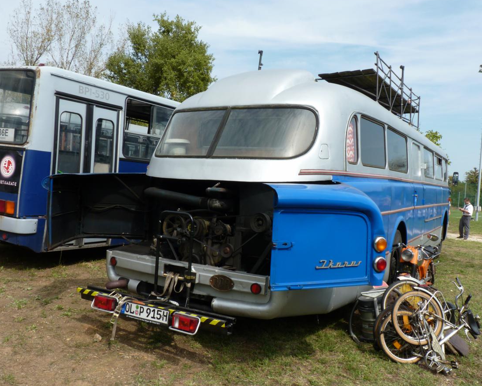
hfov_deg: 54.2
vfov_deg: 44.5
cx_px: 247
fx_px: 471
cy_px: 191
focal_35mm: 33
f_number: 5.6
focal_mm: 5.4
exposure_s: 1/250
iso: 80
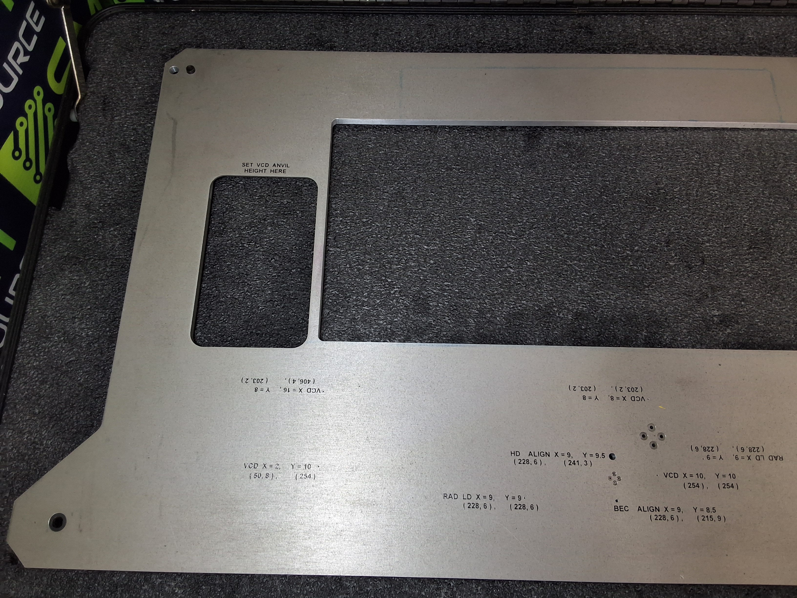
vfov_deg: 49.7
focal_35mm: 28
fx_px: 645
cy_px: 299
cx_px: 398
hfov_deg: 63.4
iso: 125
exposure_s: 1/40
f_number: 1.9
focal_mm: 2.91
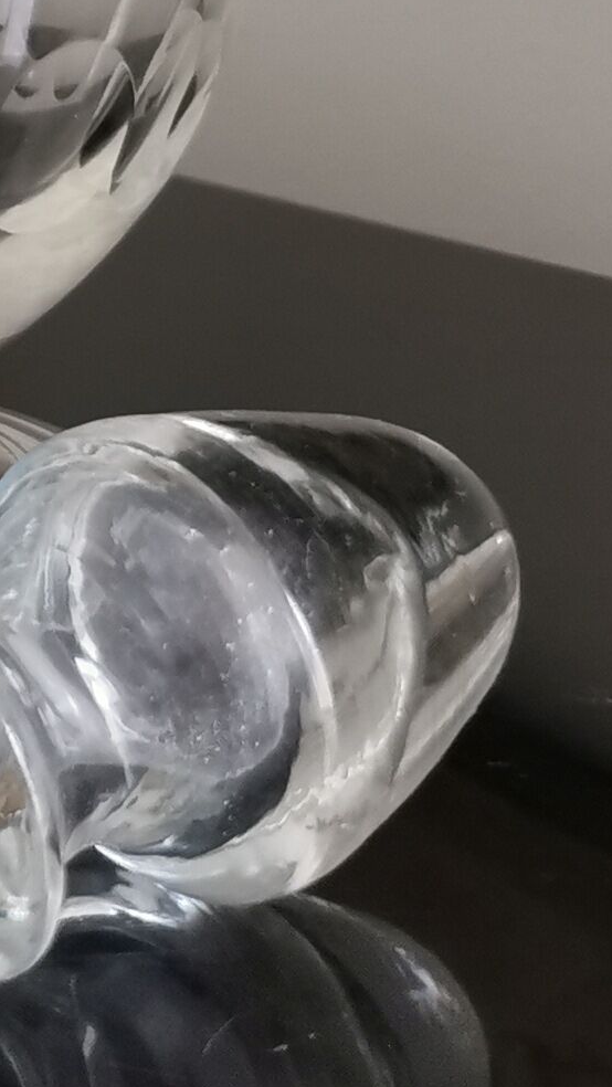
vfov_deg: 18.2
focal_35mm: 109
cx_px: -876
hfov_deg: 9.8
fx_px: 3142
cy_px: -349
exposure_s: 1/40
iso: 500
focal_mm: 5.56
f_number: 1.6
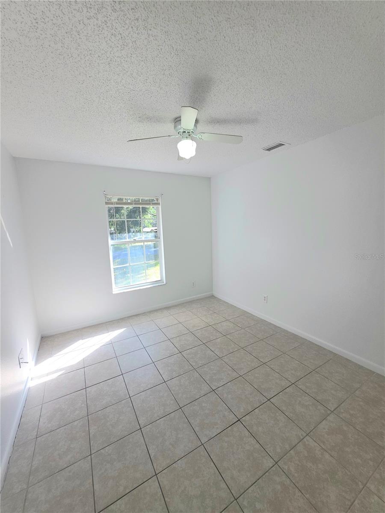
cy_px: 256
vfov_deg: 106.2
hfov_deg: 89.9
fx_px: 193
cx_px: 192
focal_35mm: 13
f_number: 1.9
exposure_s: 1/120
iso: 25
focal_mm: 2.2
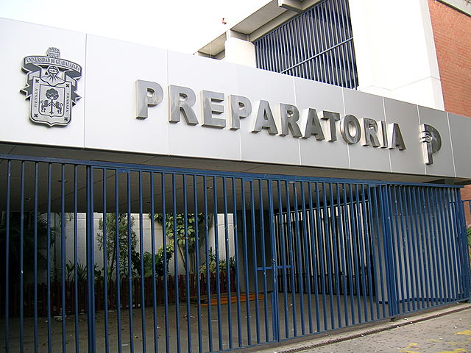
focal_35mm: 35
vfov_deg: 40.7
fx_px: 476
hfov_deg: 52.6
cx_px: 236
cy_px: 176
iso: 50
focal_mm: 5.4
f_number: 2.8
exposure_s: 1/118
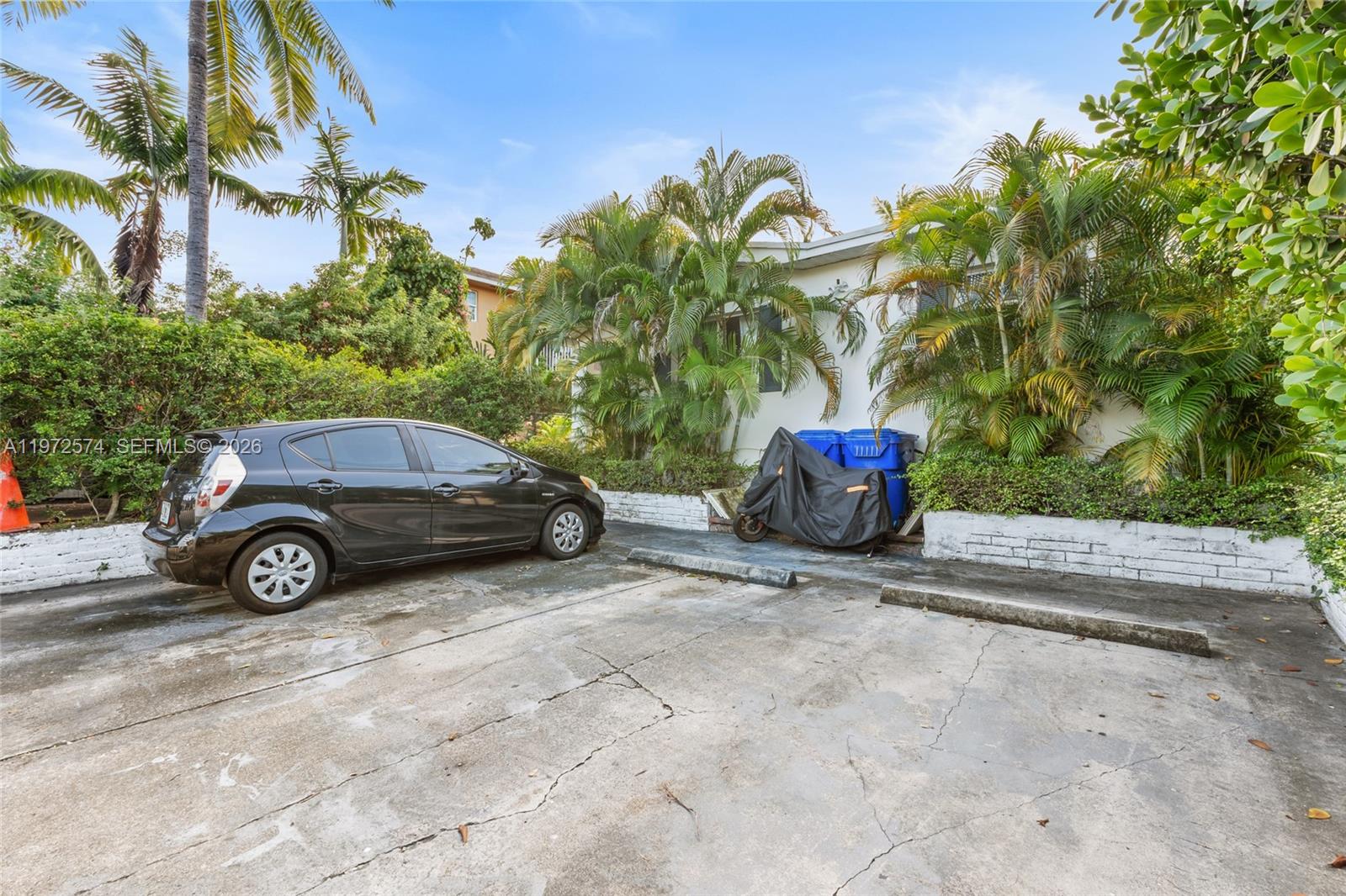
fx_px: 617
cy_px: 448
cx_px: 673
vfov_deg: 72.0
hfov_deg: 95.0
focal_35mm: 16
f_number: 13
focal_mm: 16.5
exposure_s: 1/6
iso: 250
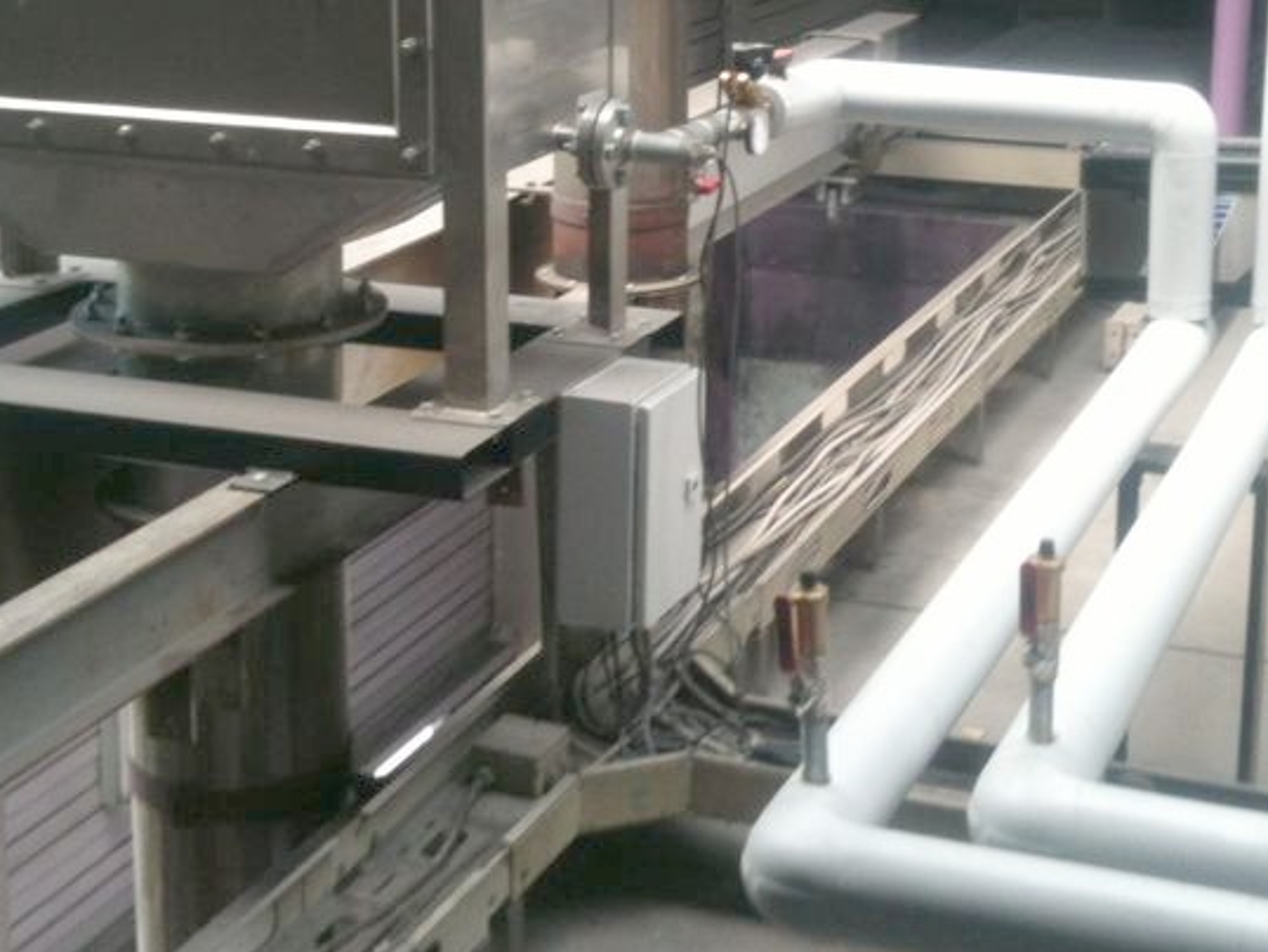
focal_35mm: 65
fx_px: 2382
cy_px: 224
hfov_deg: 29.8
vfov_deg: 22.4
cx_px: 707
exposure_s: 1/60
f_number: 2.8
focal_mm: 3.85
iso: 64
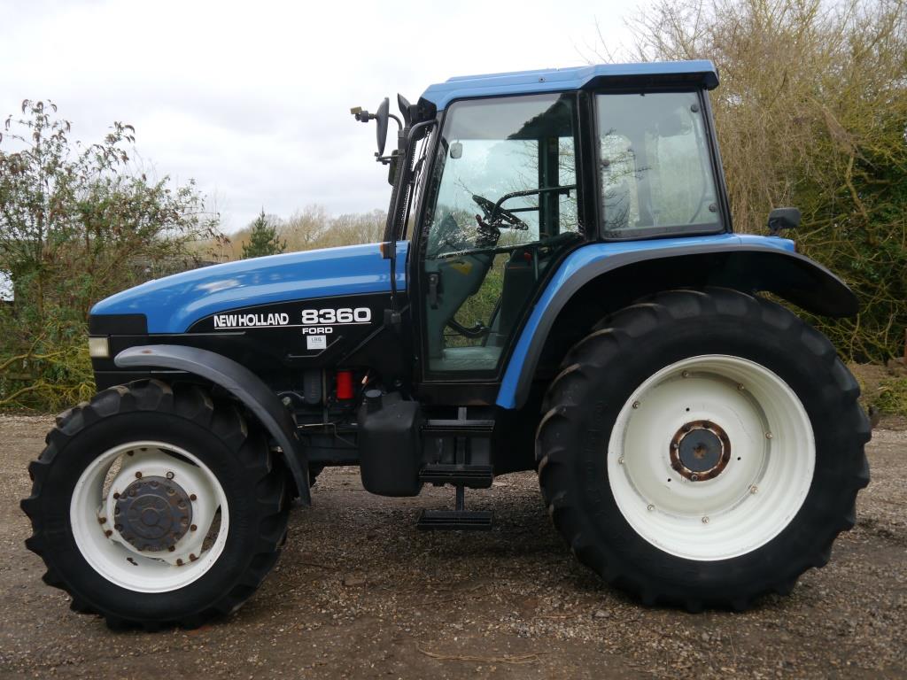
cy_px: 340
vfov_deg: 44.2
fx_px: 838
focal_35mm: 32
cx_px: 454
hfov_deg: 56.8
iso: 160
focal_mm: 16
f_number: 4.5
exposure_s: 1/125
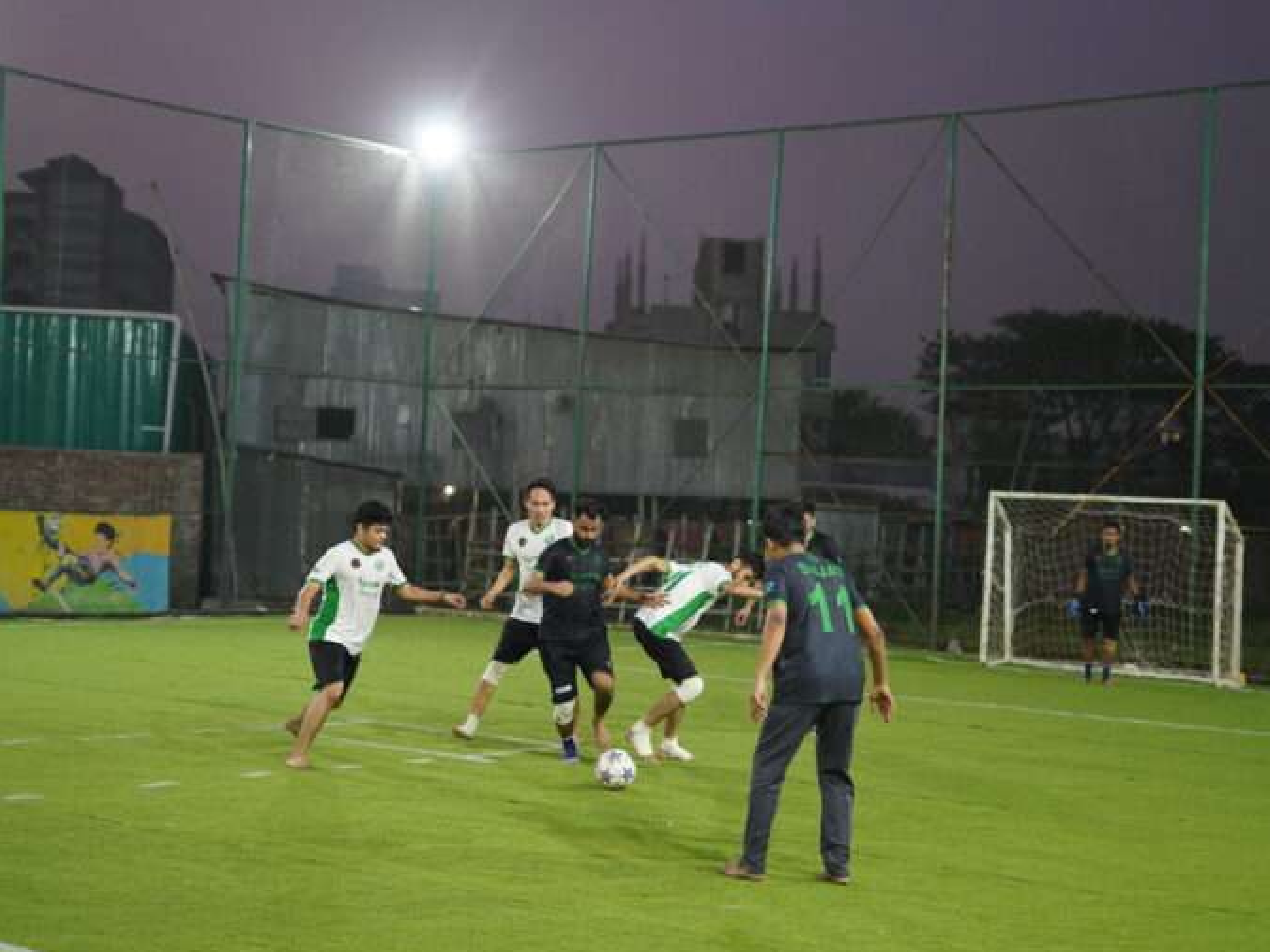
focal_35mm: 55
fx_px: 2017
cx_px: 604
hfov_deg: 34.9
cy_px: 481
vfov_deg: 26.6
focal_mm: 50
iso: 2500
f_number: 2
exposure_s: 1/160
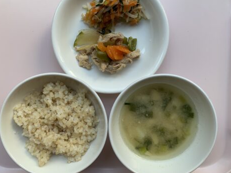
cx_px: 110
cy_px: 81
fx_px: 187
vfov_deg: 49.7
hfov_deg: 63.4
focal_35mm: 28
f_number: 1.8
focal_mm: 4.25
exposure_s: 1/122
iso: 32
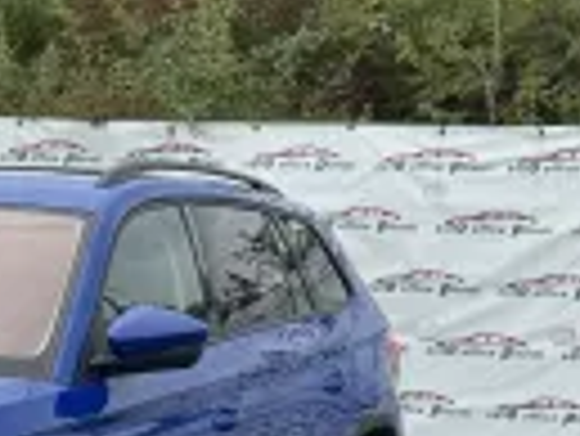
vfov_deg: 10.9
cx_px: -144
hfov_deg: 14.2
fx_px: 2247
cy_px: 490
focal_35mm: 134
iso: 64
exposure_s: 1/1869
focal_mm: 6.76
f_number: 1.78
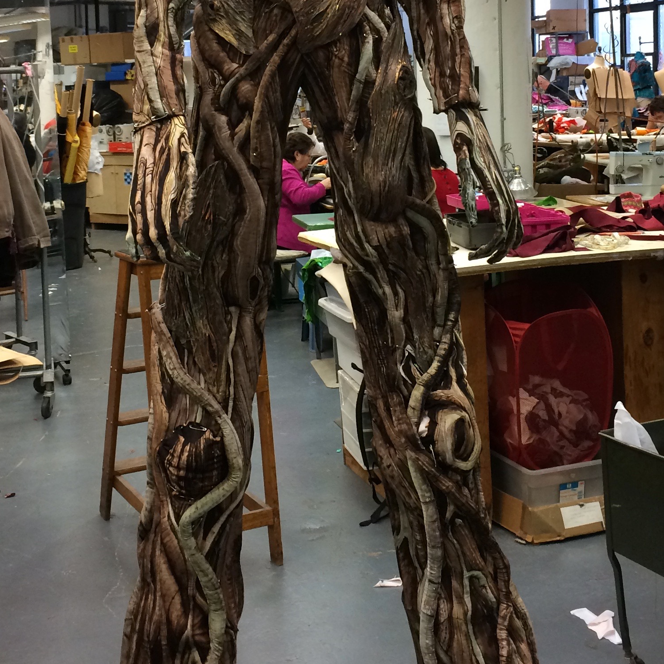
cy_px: 163
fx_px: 1215
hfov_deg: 30.5
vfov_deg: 30.0
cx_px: 308
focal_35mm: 56
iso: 64
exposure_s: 1/30
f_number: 2.2
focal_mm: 4.15
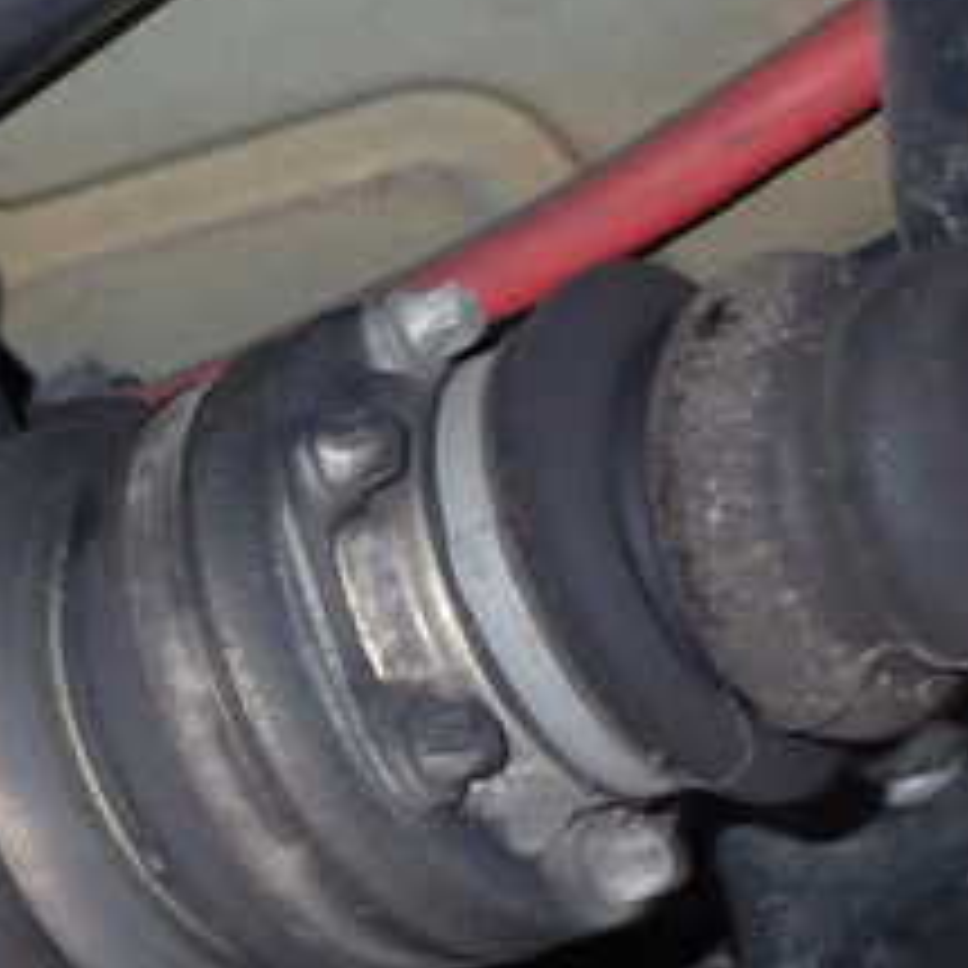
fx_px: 2341
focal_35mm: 74
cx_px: -347
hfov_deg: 20.9
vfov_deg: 22.7
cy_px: 905
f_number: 6.3
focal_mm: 5.4
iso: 800
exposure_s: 1/2.5
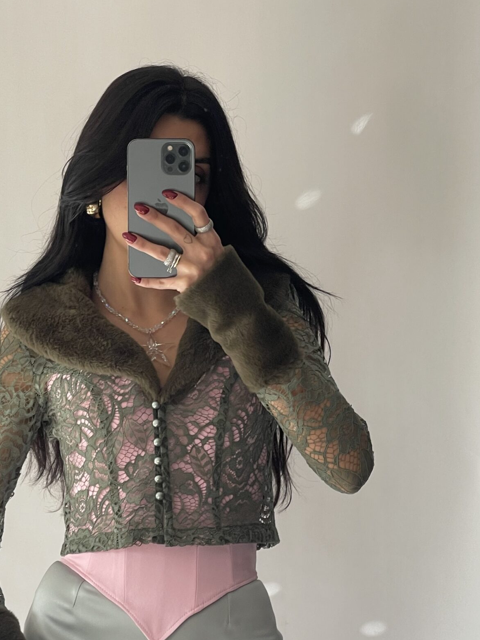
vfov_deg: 18.6
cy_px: 447
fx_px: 1941
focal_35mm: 105
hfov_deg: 14.1
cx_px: 151
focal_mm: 7.5
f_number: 2.2
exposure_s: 1/99
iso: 25
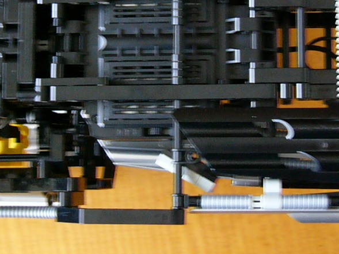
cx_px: 216
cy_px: 60
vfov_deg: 15.5
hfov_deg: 20.6
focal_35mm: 95
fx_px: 931
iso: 200
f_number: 2.8
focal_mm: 5.8
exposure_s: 1/8
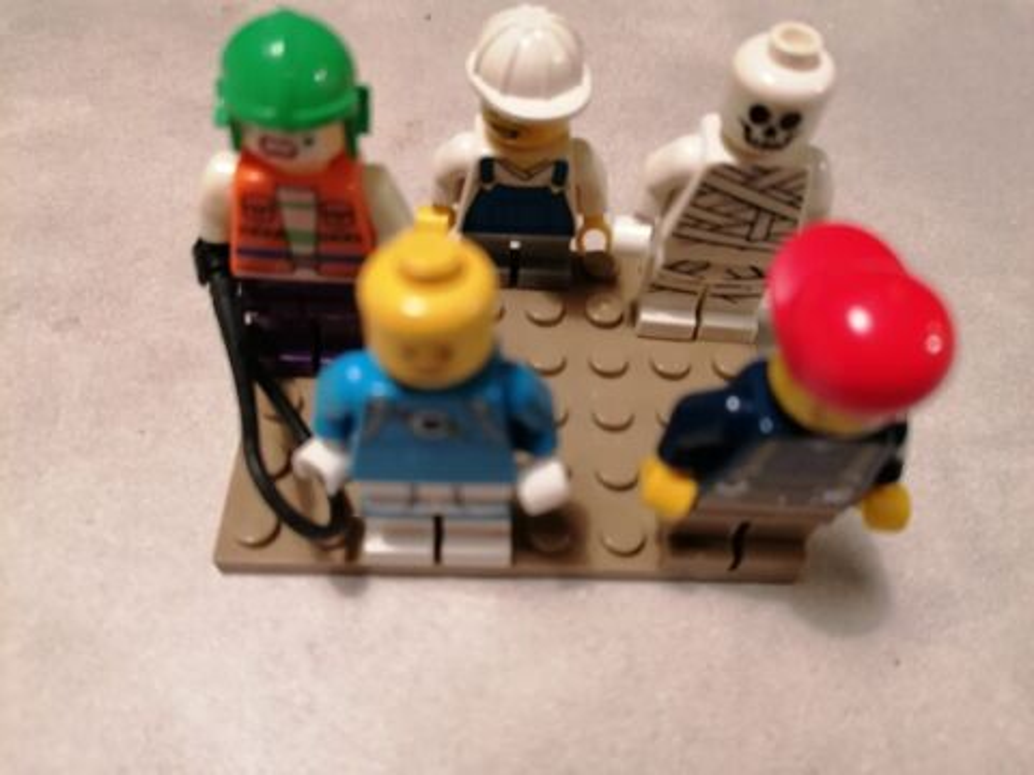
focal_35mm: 27
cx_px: 517
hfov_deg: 65.3
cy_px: 388
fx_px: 807
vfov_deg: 51.4
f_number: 1.8
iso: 640
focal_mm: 4.75
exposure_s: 1/25
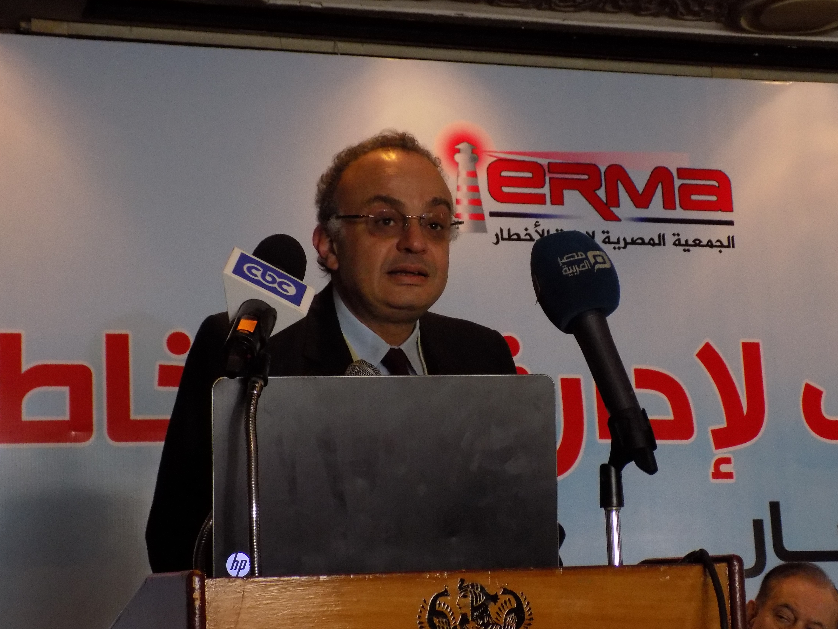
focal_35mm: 70
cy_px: 314
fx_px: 1695
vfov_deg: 21.0
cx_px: 419
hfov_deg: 27.8
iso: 400
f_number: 4.2
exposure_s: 1/25
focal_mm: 12.5
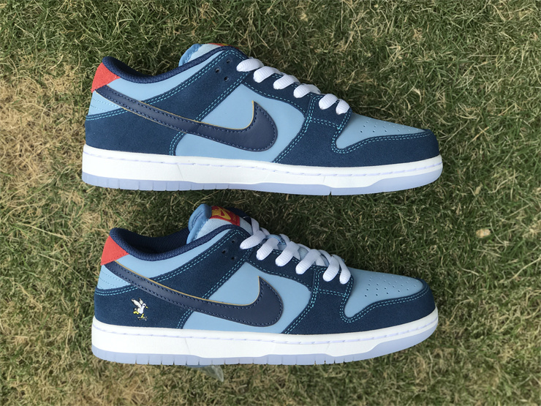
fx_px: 891
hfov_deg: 33.8
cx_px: 270
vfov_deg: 25.7
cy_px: 203
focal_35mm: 57
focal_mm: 6.6
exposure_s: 1/179
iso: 20
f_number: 2.8
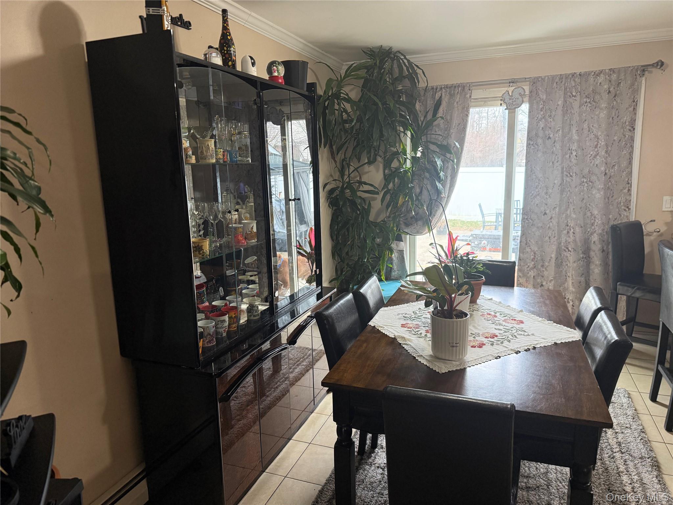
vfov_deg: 56.8
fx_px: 467
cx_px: 336
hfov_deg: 71.6
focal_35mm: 24
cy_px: 252
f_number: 1.78
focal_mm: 6.76
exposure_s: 1/60
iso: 250
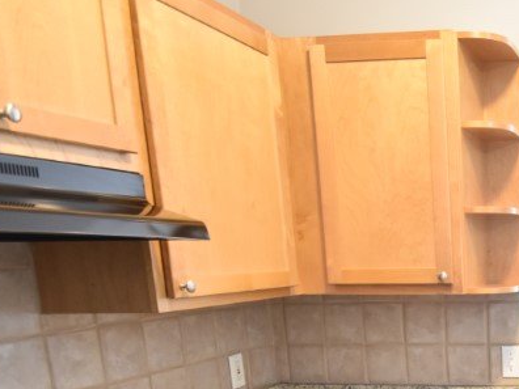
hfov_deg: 37.6
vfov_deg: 32.2
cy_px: 369
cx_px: 567
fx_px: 630
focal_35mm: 42
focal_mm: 10
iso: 800
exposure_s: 1/20
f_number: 3.5
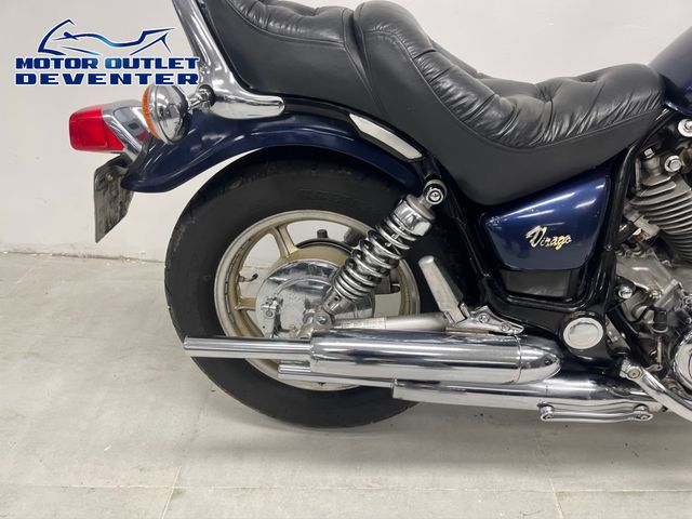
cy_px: 260
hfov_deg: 67.3
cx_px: 346
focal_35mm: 26
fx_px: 520
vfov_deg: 53.1
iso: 125
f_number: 1.6
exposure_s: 1/100
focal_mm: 5.1
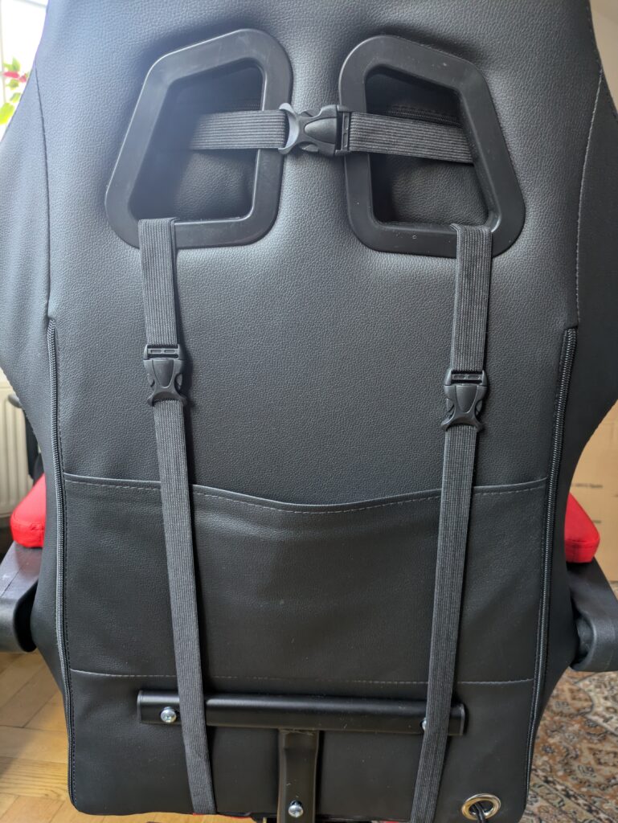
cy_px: 412
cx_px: 309
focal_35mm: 25
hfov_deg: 54.9
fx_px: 595
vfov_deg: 69.4
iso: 151
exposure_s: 1/25
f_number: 1.89
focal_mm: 5.43
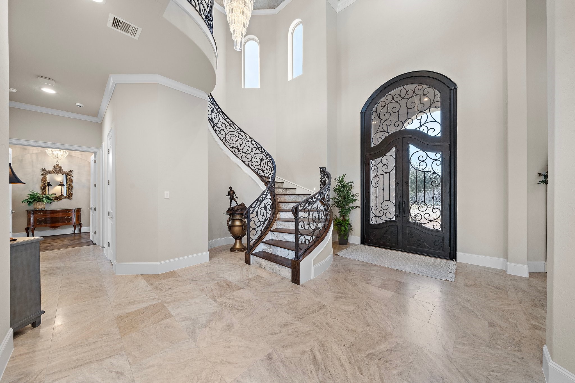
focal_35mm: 12
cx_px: 288
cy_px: 192
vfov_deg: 90.0
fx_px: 192
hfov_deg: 112.6
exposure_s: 1/160
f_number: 8
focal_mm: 12
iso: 640
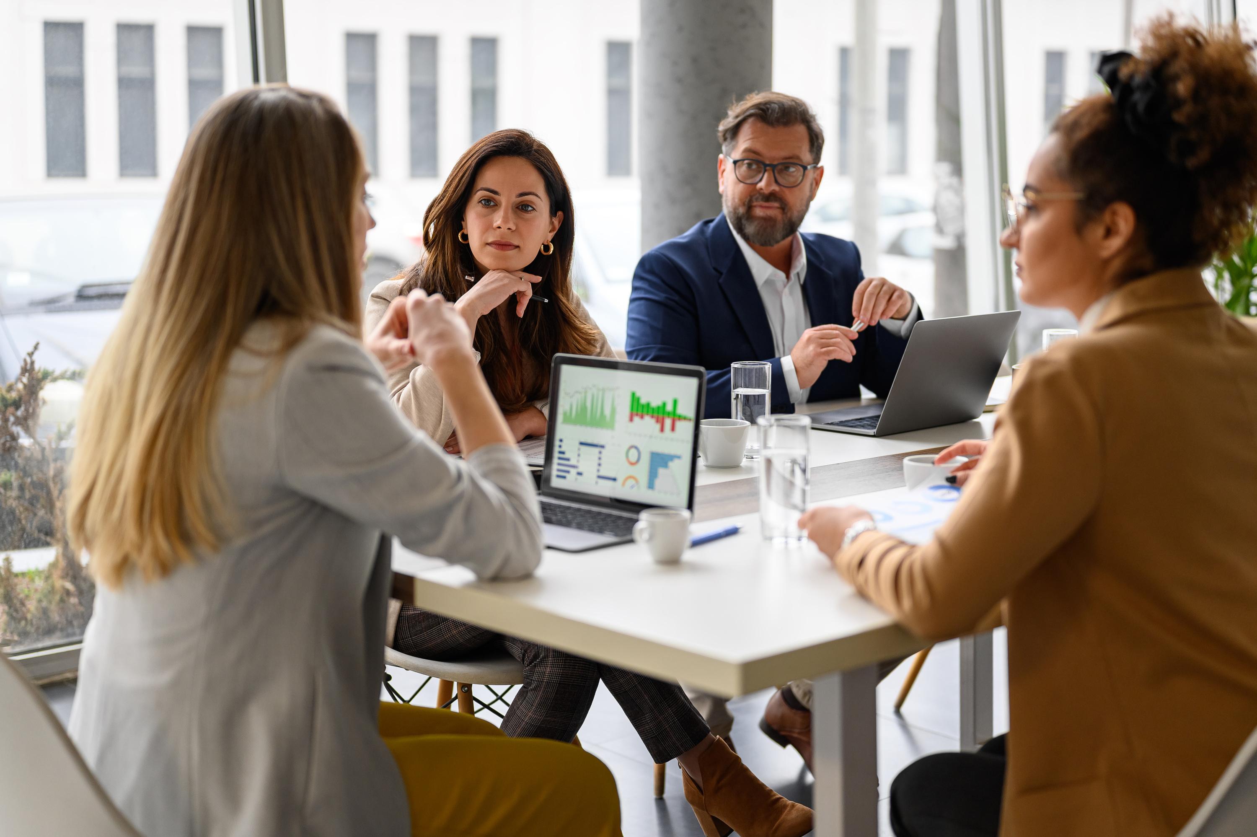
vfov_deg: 27.0
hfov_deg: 39.6
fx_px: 1745
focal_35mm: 50
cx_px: 628
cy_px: 418
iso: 400
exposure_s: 1/320
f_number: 1.8
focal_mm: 50
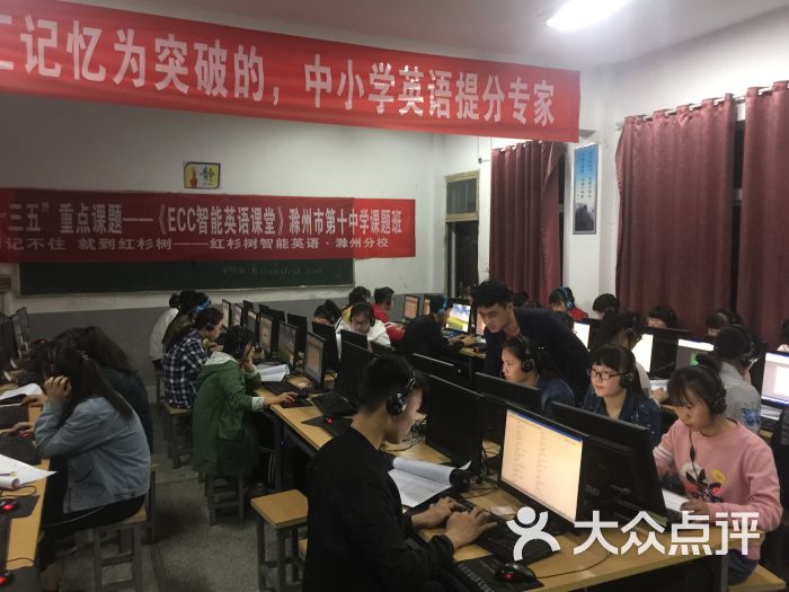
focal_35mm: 29
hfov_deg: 61.7
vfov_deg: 48.2
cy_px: 296
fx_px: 661
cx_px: 394
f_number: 2.2
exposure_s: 1/8
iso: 125
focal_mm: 4.15
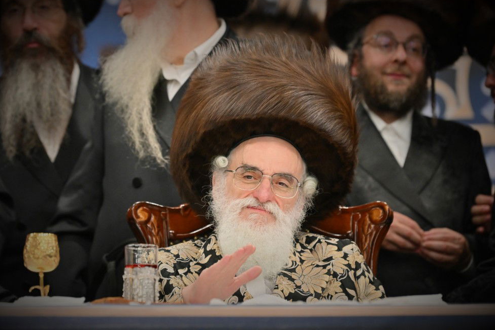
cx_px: 243
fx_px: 2887
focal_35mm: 210
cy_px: 166
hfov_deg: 9.8
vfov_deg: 6.5
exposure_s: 1/320
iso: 1250
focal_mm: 200
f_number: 4
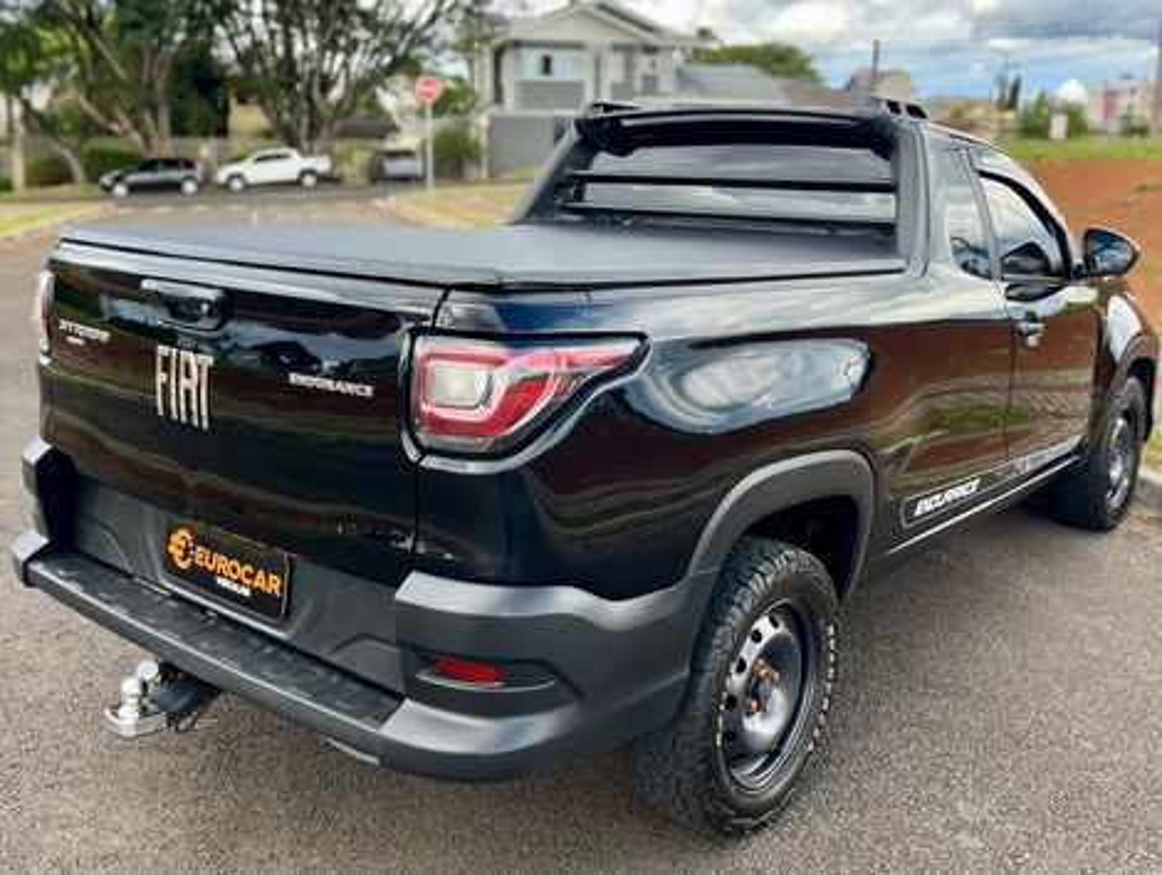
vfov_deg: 53.2
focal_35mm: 26
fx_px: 874
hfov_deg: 67.2
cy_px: 438
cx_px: 581
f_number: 1.6
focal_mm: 5.1
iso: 50
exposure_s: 1/621
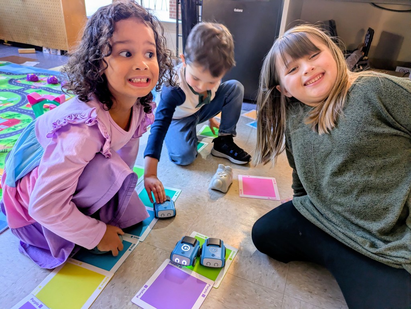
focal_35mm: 25
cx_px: 206
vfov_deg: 54.9
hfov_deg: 69.4
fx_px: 297
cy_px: 154
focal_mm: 5.43
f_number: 1.89
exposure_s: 1/40
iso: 222
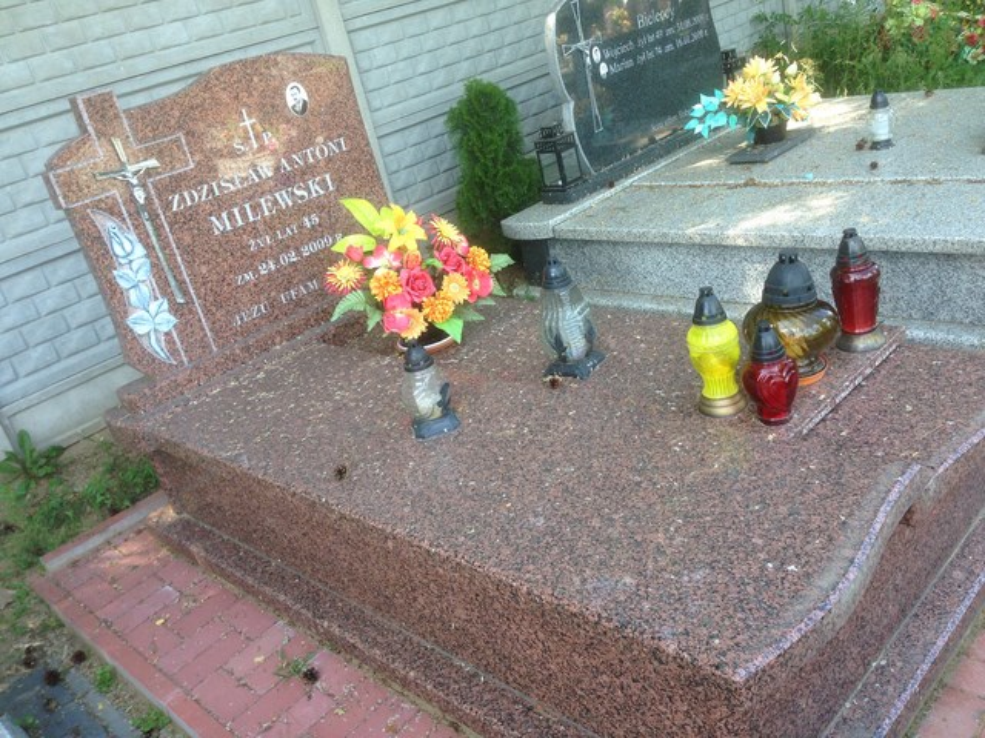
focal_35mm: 33
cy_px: 369
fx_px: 939
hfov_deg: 55.4
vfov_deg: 42.9
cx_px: 492
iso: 50
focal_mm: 4.12
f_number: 2.4
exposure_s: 1/120
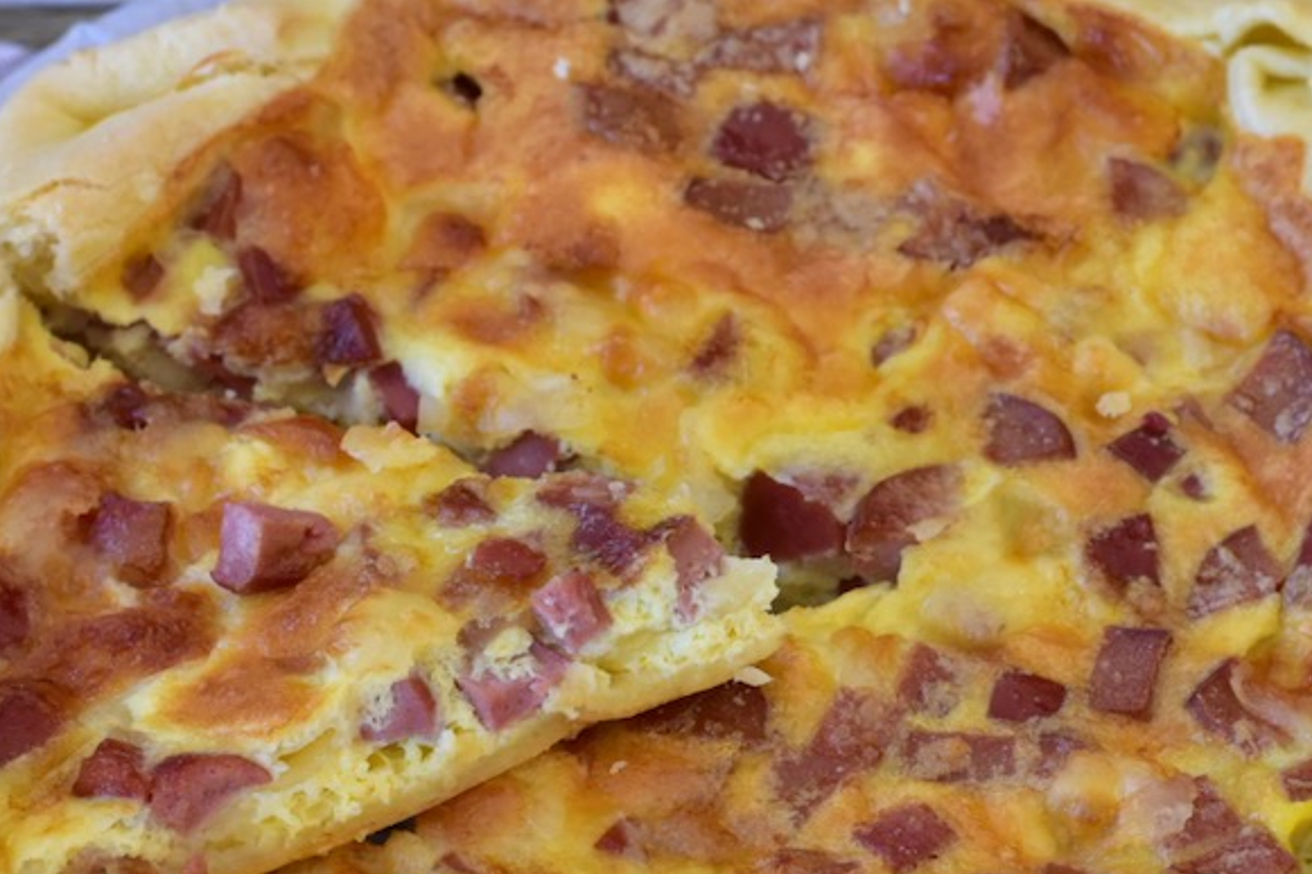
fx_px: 5647
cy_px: 576
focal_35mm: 155
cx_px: 752
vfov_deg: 8.8
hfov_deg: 13.2
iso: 800
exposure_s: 1/8
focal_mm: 50
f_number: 7.1
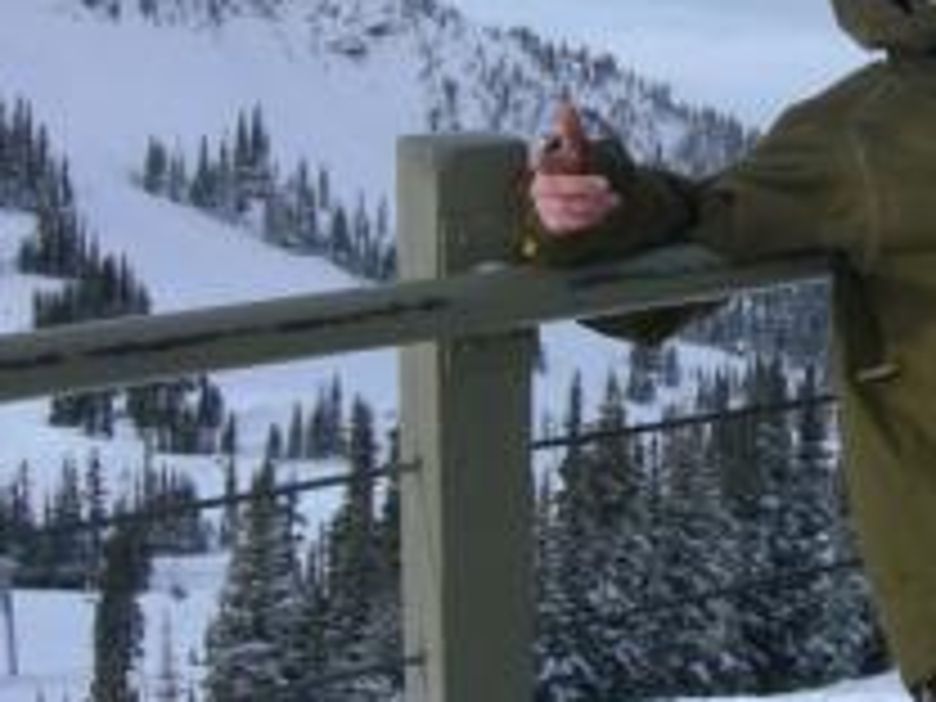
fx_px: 2217
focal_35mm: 82
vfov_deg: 17.8
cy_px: 99
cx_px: 900
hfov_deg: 23.0
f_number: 8
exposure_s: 1/200
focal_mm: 7.9
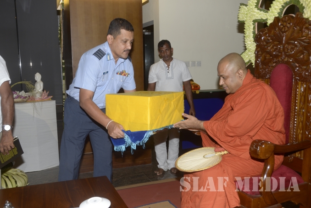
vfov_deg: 38.9
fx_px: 294
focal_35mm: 34
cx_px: 158
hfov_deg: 55.8
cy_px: 106
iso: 250
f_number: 5
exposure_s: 1/60
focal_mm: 22
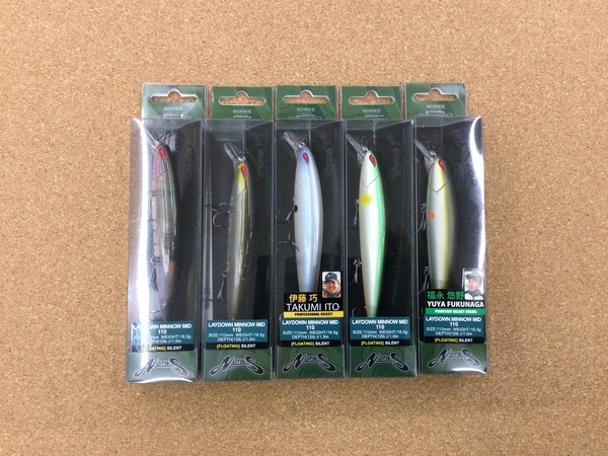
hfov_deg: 58.4
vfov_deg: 45.4
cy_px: 228
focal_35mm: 31
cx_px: 304
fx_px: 544
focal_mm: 3.3
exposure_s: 1/30
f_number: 2.4
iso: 64
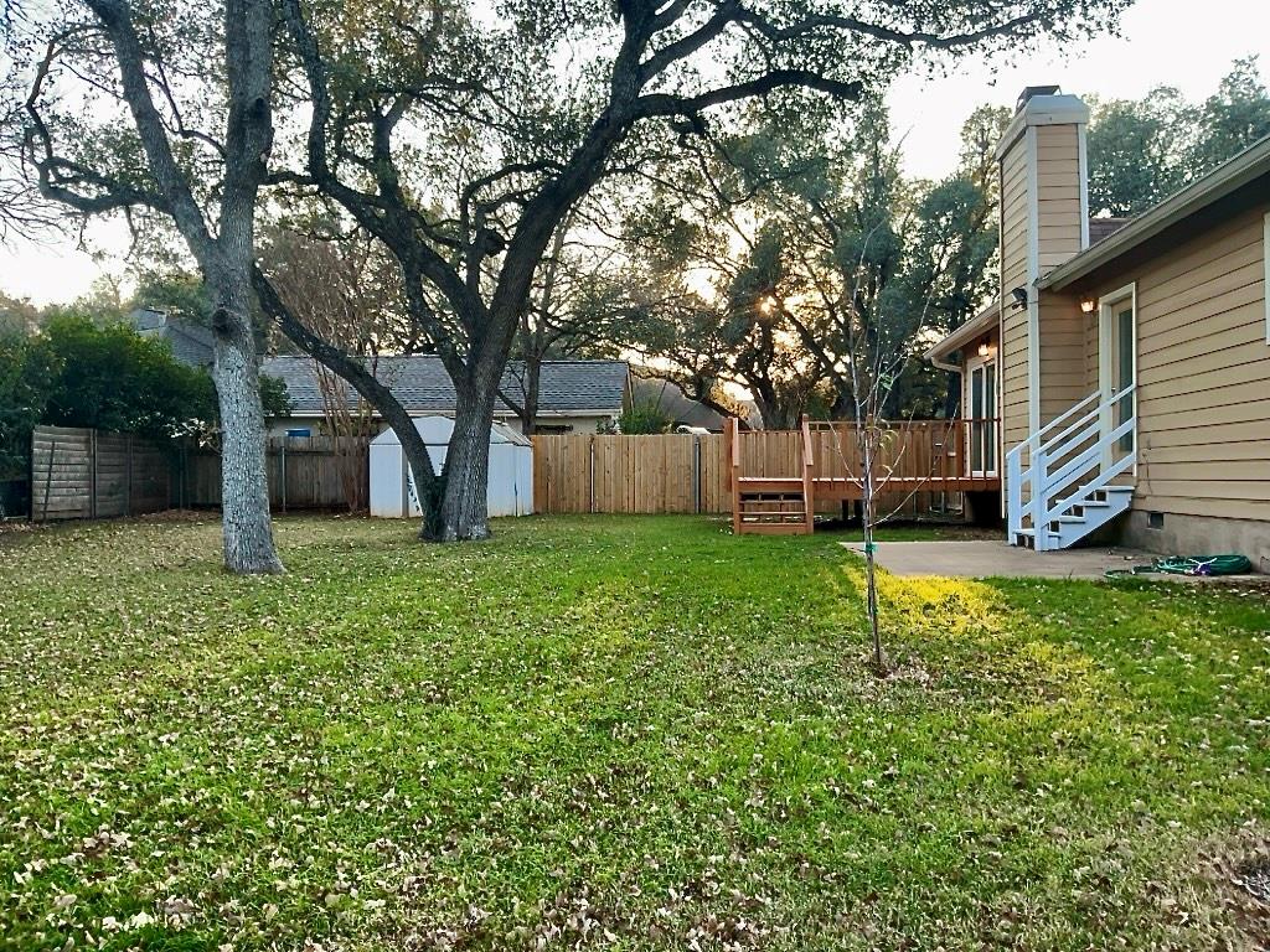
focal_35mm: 27
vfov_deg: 51.4
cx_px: 635
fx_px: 991
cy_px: 476
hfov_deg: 65.3
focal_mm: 3
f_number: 1.8
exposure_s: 1/100
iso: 16
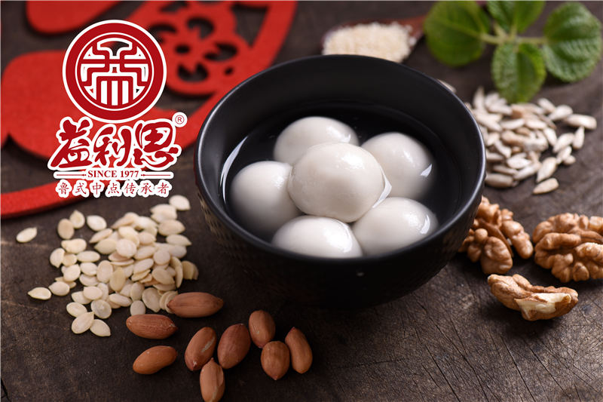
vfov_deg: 13.0
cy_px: 201
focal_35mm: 105
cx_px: 302
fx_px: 1758
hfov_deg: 19.5
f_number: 5.6
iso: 100
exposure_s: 1/125
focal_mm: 105
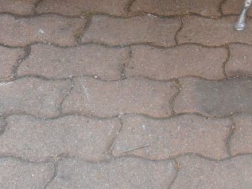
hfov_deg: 19.0
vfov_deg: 14.1
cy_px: -114
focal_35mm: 97
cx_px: 312
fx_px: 706
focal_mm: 4.2
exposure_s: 1/125
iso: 80
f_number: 3
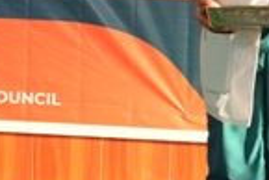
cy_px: -1
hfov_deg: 9.4
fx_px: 1638
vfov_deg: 6.3
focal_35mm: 219
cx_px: 122
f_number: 2.8
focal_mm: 31
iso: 1250
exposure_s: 1/160
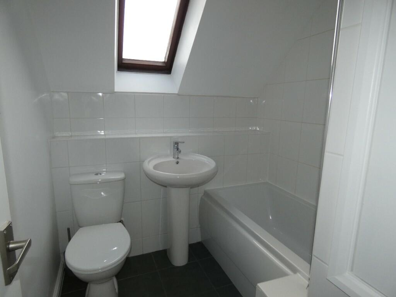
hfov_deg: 81.7
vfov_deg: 66.0
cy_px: 148
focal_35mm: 20
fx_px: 229
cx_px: 198
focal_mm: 3.6
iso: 100
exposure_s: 1/30
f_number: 2.8
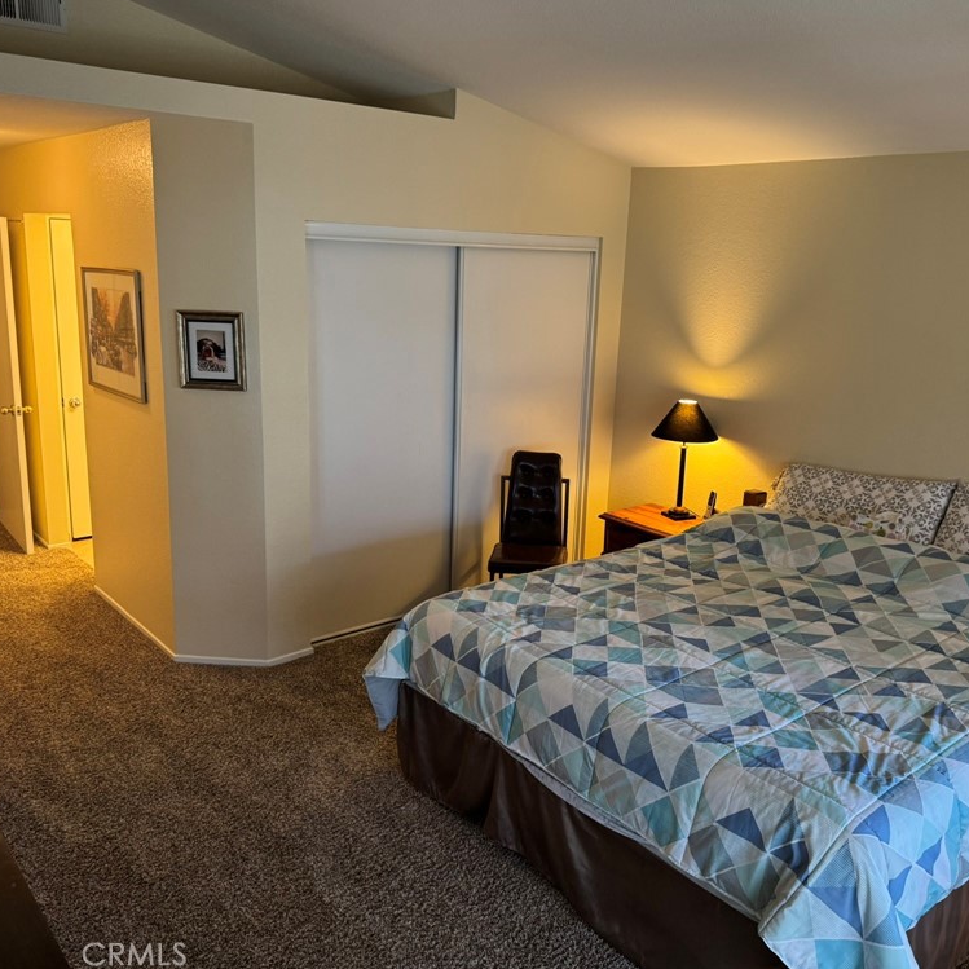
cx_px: 521
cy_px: 476
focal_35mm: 29
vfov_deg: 55.6
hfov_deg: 55.6
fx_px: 918
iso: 250
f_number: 1.78
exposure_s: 1/60
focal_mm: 6.76
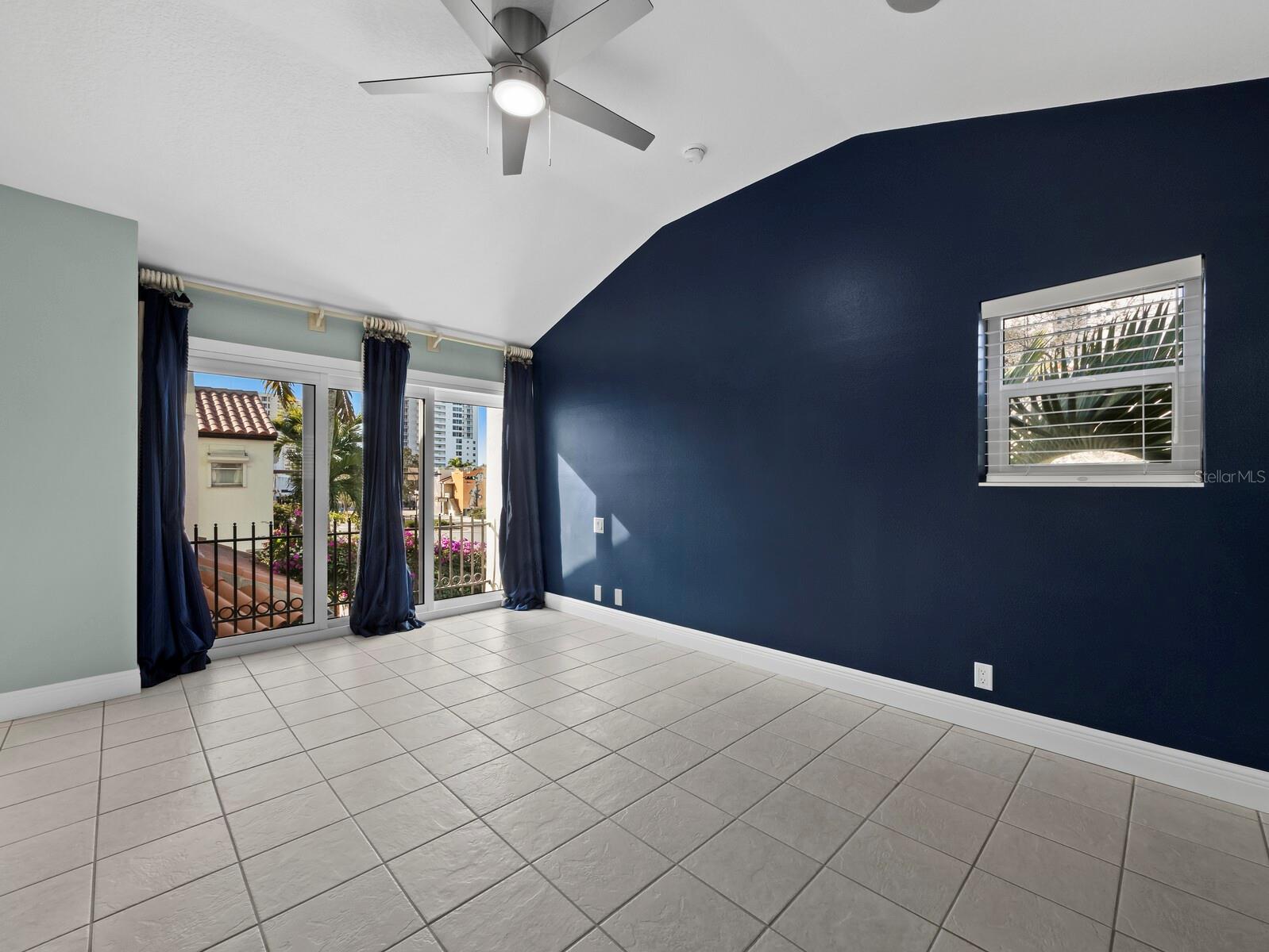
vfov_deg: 85.7
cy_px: 476
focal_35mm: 14
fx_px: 513
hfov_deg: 102.0
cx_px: 634
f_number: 11
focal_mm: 7
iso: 320
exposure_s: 1/3
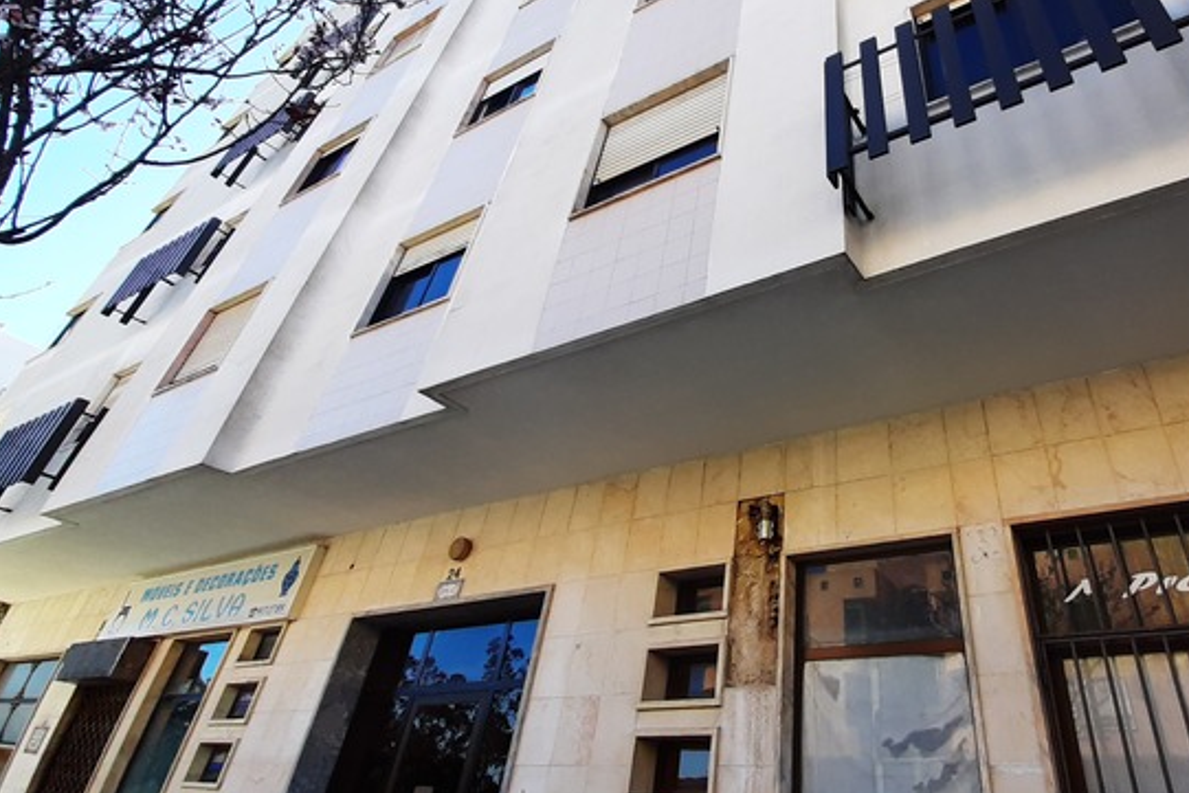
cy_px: 299
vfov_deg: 61.2
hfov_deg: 81.9
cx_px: 765
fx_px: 661
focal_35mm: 20
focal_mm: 1.42
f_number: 2.2
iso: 40
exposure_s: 1/391
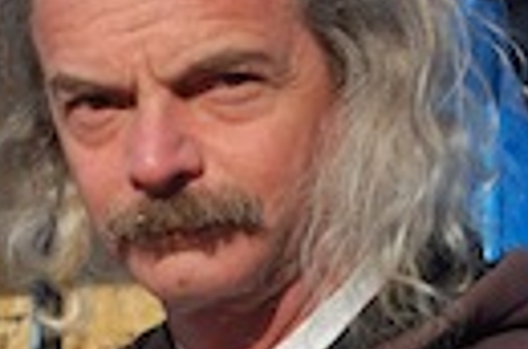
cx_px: 45
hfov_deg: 6.5
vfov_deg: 4.3
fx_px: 4637
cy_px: 349
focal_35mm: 317
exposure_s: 1/320
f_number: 9
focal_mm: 55
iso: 200
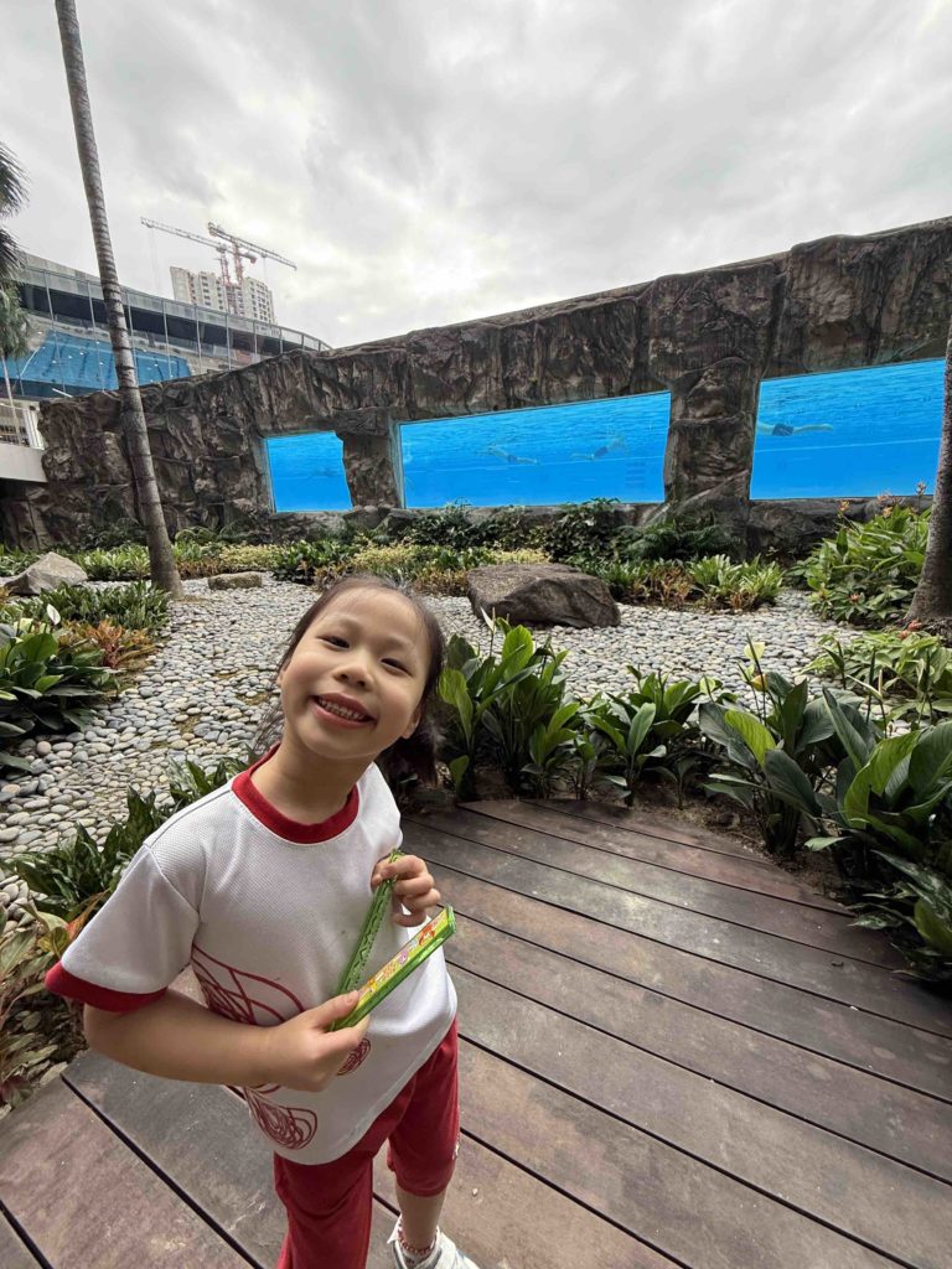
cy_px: 634
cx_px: 476
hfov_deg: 85.7
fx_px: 513
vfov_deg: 102.1
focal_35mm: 14
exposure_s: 1/99
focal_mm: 2.22
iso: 80
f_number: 2.2
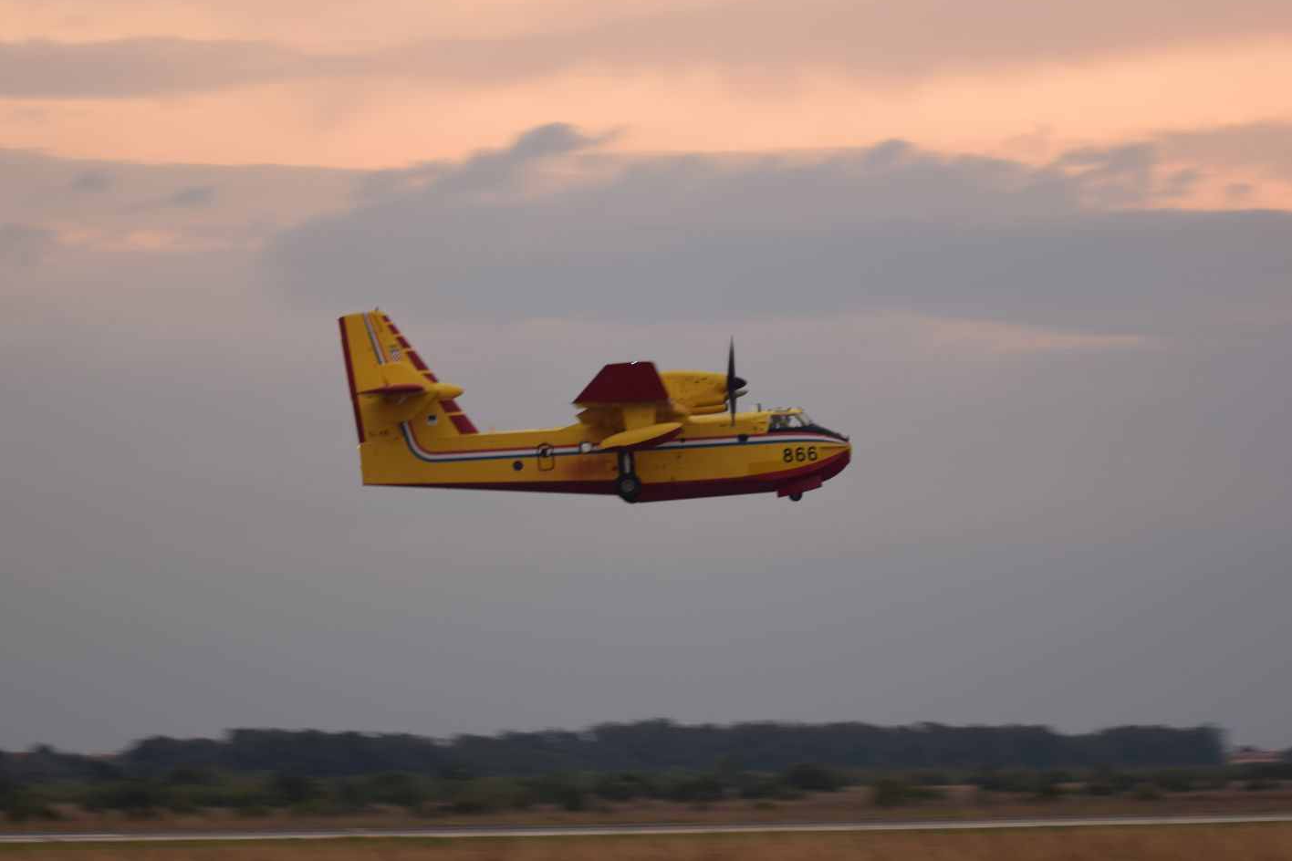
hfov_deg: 14.8
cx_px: 671
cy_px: 432
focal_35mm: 139
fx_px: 4988
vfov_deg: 9.9
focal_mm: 82
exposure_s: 1/60
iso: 100
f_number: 4.5
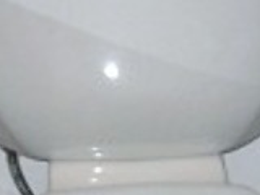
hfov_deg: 6.6
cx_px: 125
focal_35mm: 300
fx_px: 2253
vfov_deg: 5.0
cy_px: 129
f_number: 3.5
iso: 80
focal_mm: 6.3
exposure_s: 1/45
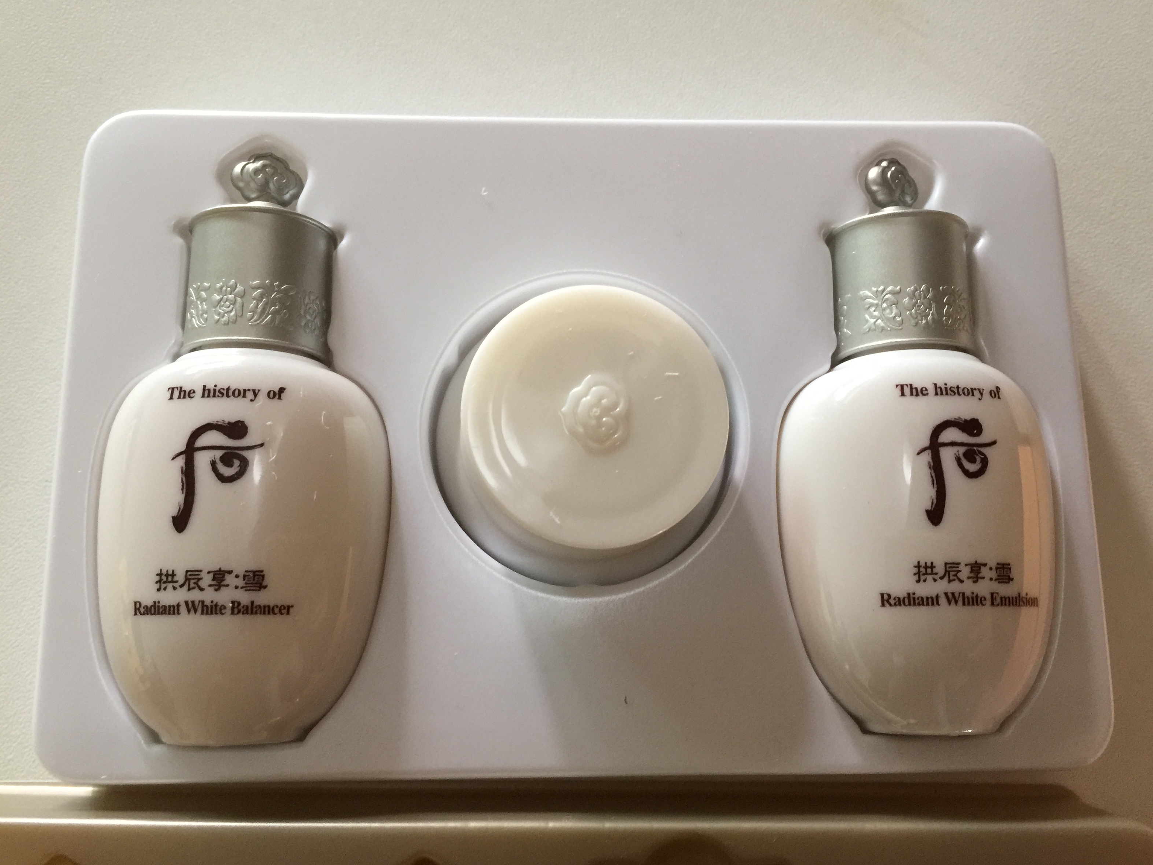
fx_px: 999
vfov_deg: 46.8
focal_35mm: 30
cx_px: 583
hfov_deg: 60.0
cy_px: 441
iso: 100
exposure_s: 1/17
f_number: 2.2
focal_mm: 4.15
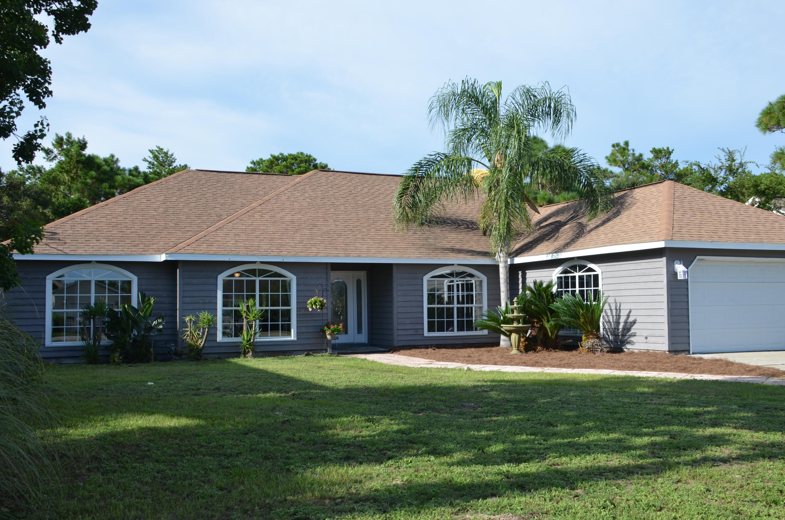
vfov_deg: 35.3
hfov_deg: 51.4
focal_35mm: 38
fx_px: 816
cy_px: 260
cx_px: 392
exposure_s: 1/250
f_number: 8
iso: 140
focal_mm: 25
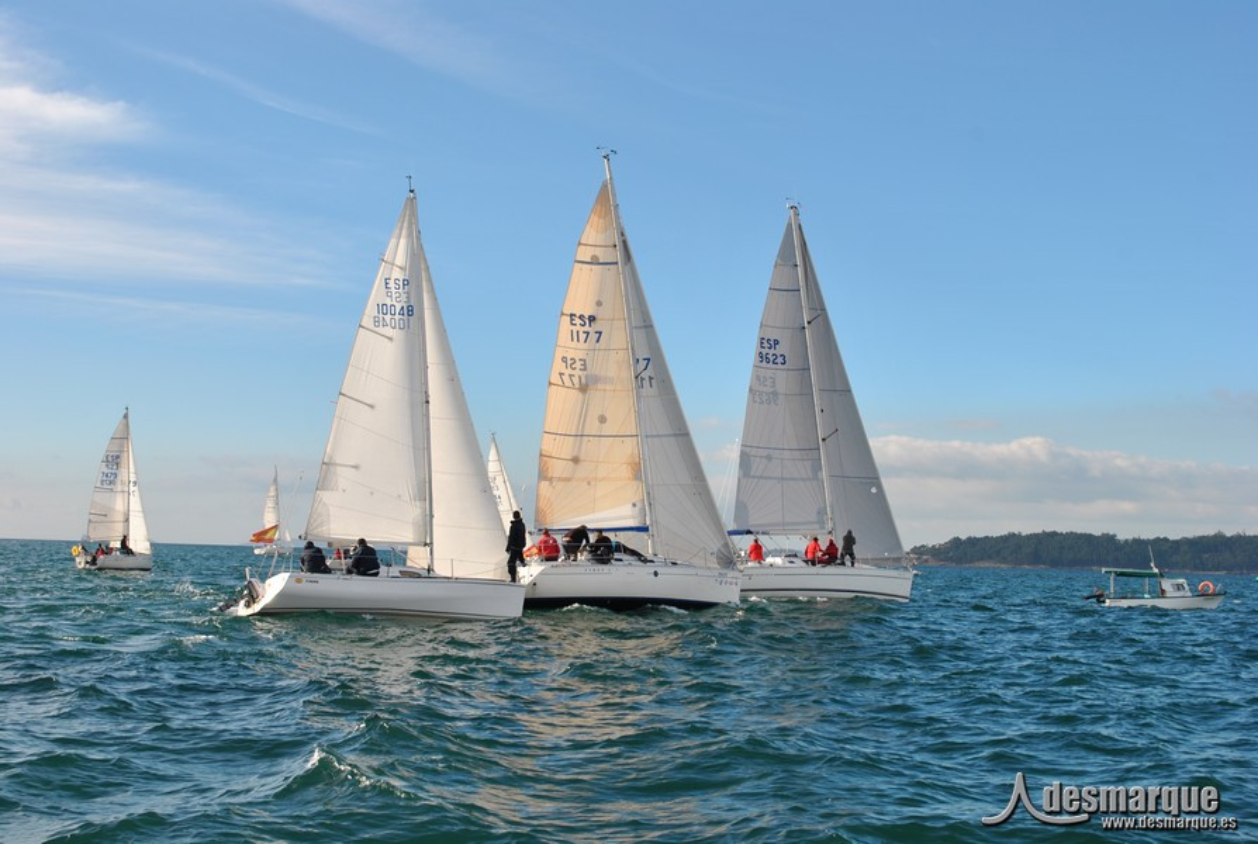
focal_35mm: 48
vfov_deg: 28.2
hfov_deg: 41.0
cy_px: 422
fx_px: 1681
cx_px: 629
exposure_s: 1/250
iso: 100
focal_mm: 32
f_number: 8
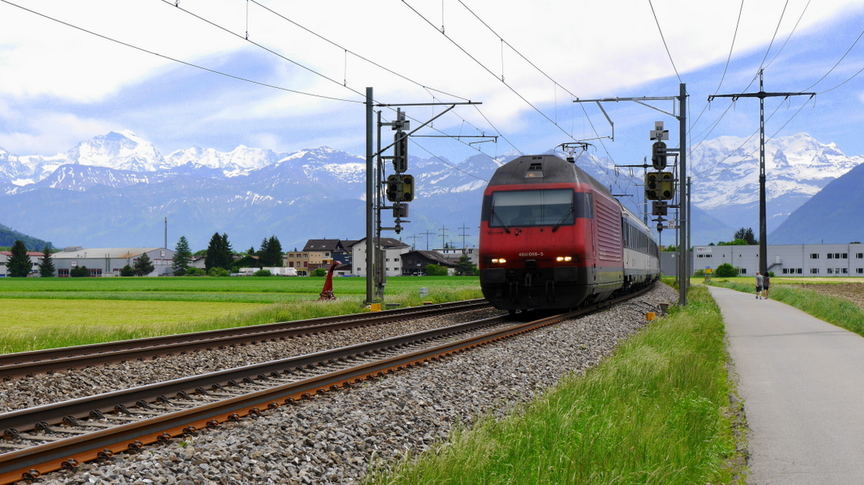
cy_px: 243
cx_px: 435
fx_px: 1718
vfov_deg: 16.1
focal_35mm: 75
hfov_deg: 28.2
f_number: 9
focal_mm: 34
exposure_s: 1/320
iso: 160
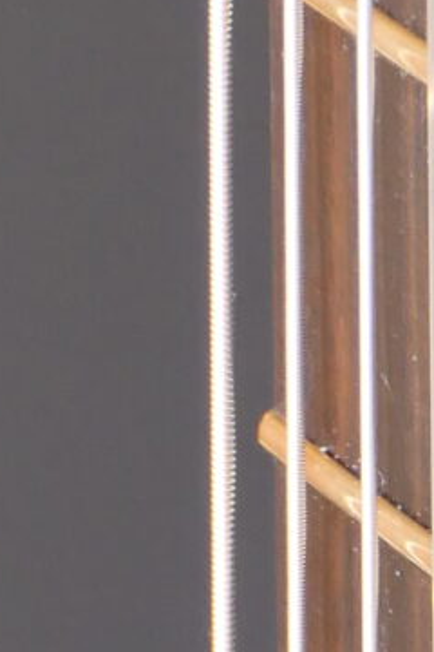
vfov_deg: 2.1
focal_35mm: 996
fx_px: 18010
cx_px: 1372
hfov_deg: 1.4
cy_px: 1742
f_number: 5.6
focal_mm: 51.3
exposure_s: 1/80
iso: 500
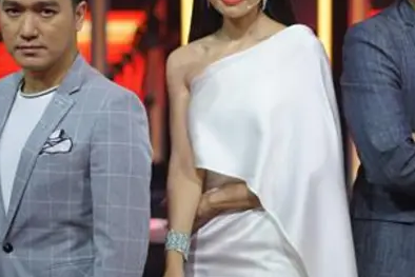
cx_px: 251
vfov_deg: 13.8
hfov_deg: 20.6
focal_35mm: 99
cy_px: 141
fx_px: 1142
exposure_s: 1/200
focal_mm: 50
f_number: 1.8
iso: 250
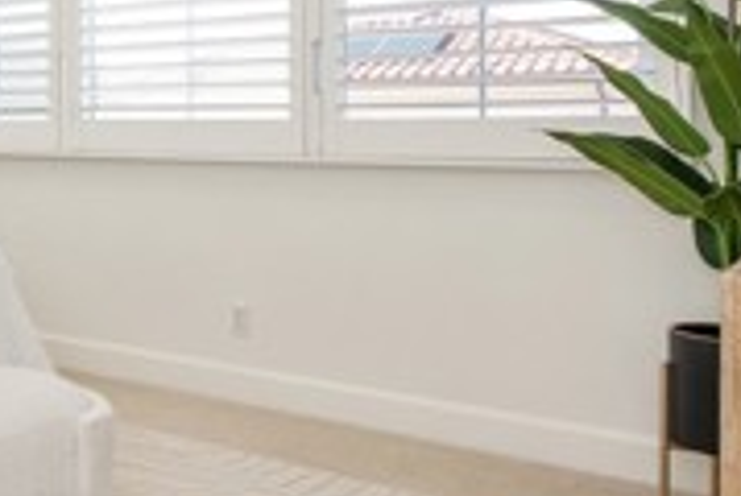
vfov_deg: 26.8
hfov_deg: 31.0
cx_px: -219
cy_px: 126
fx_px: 1031
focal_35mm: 50
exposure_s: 1/125
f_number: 5.6
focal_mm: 14
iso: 180
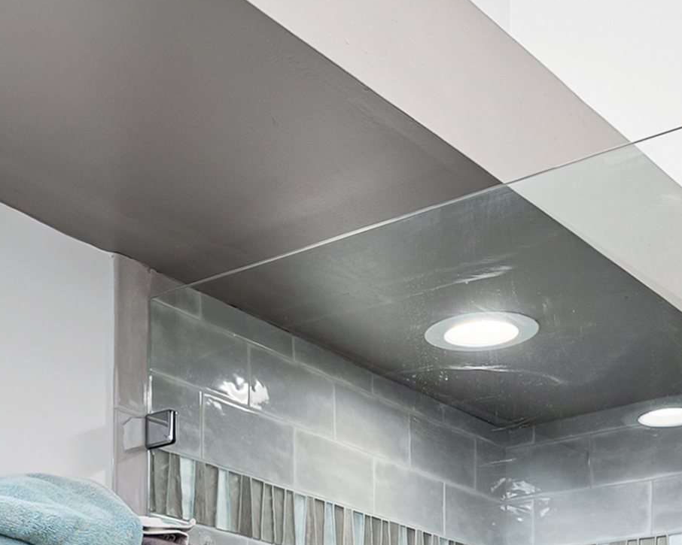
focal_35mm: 71
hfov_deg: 26.4
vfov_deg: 18.6
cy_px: 855
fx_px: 1433
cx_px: 160
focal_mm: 16
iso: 160
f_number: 9
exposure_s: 1/125
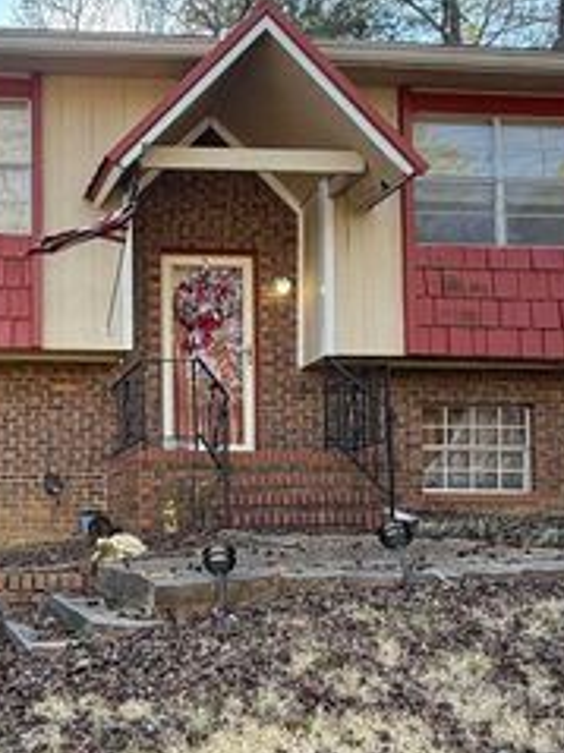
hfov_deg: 33.3
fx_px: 848
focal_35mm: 39
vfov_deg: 46.9
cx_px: -16
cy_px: 521
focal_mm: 2.22
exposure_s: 1/198
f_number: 2.2
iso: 64
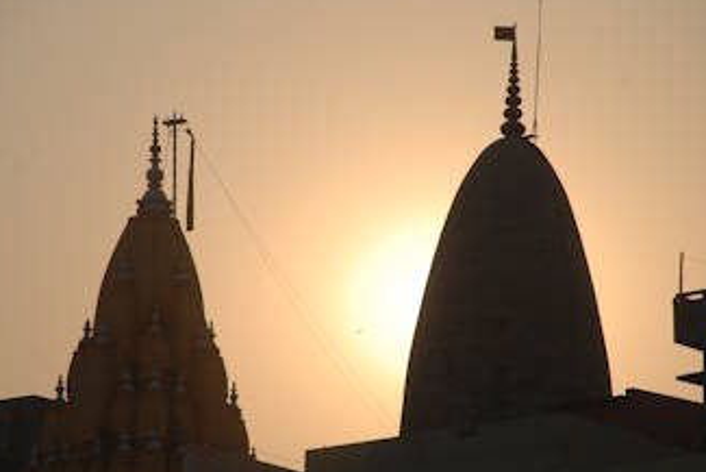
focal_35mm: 250
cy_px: 265
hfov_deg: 8.2
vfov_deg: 5.5
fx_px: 4897
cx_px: 343
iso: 100
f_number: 8
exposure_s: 1/1000
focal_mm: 135
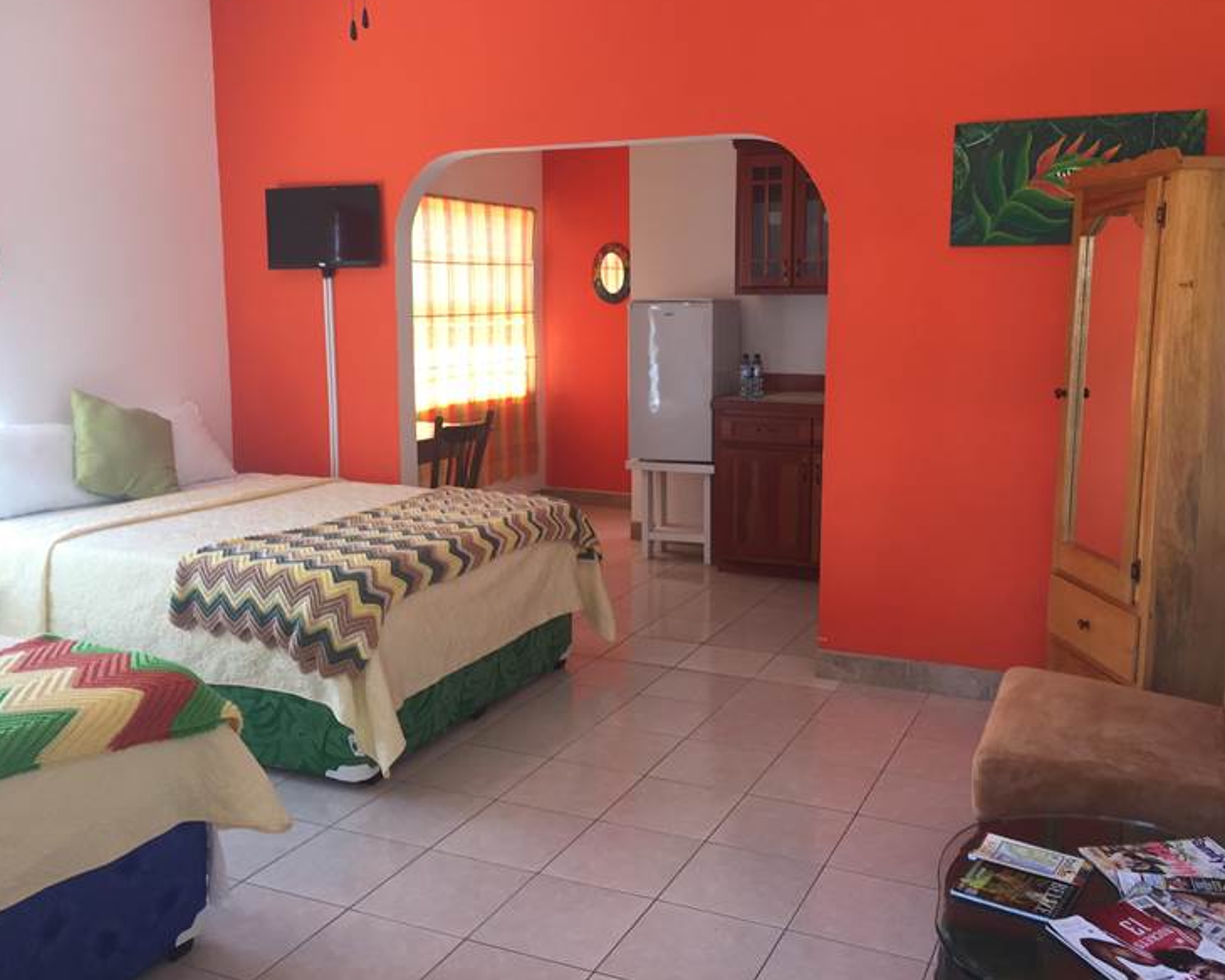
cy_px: 478
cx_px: 661
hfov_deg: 57.1
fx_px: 1124
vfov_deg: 47.1
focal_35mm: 31
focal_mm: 4.15
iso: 32
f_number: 2.2
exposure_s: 1/60
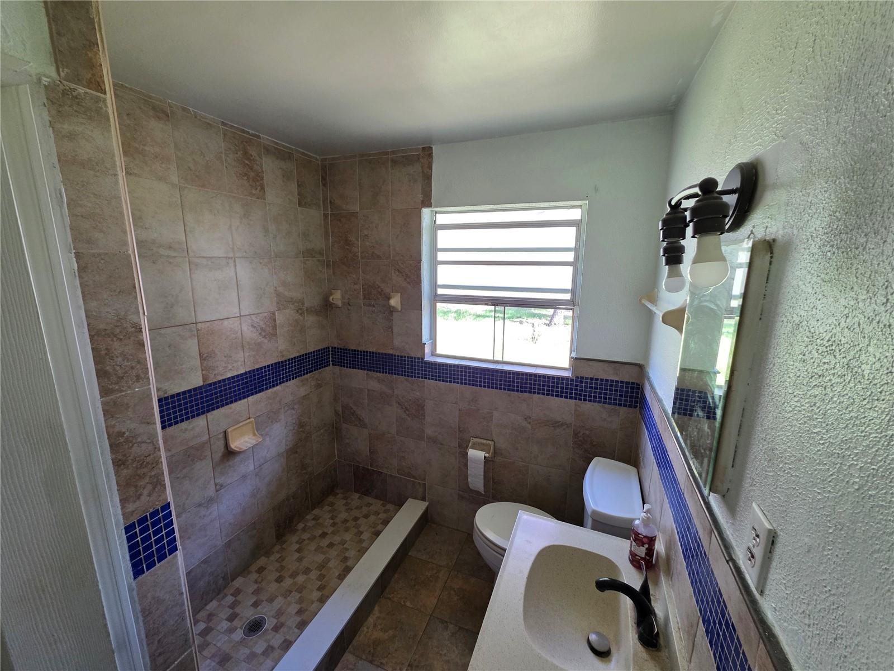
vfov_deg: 89.9
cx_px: 447
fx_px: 336
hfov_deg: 106.2
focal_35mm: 13
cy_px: 336
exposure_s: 1/120
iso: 320
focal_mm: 2.2
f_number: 1.9
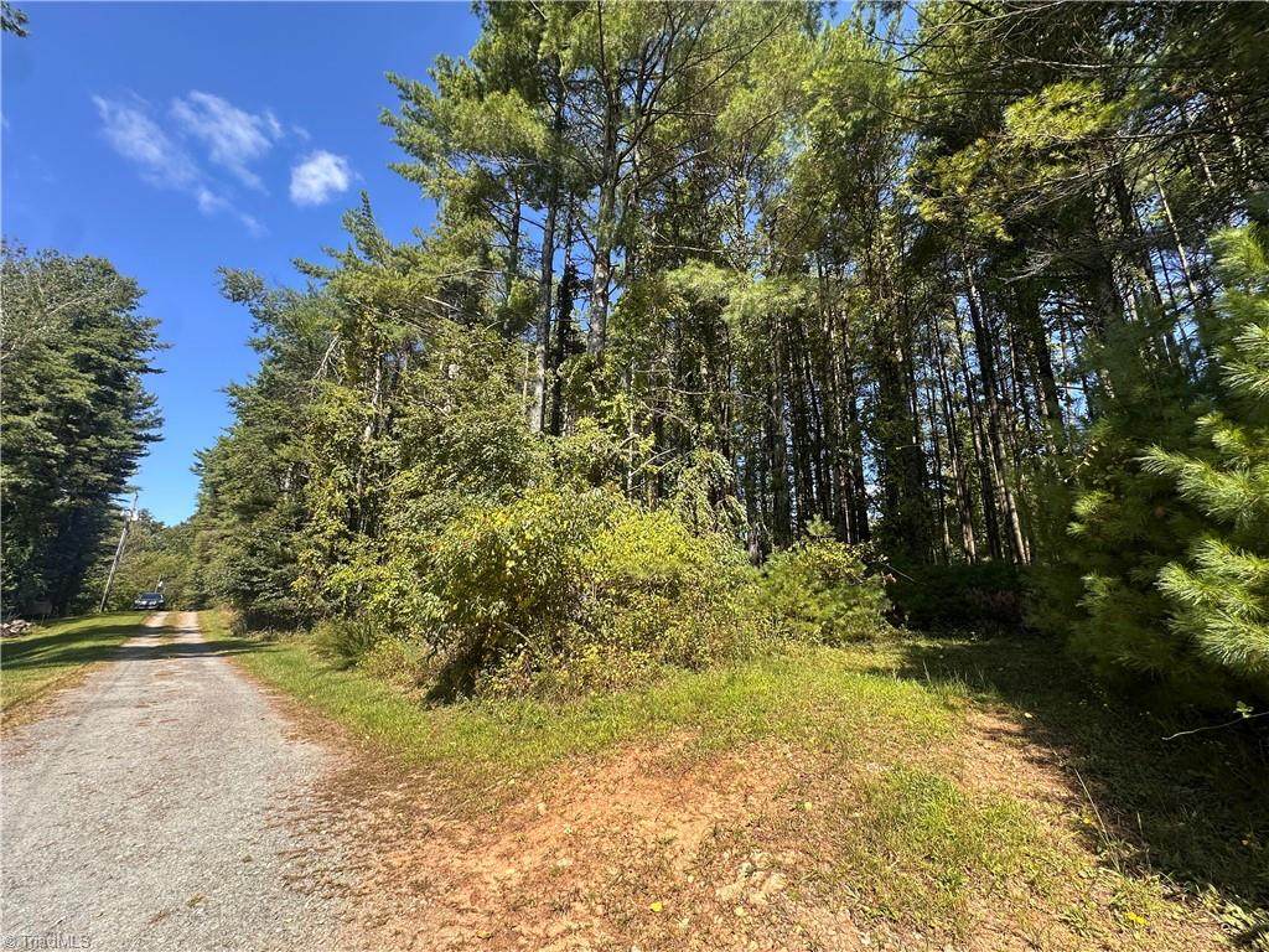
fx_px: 513
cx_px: 634
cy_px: 476
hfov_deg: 102.1
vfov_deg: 85.7
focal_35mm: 14
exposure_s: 1/569
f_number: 2.2
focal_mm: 2.22
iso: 40
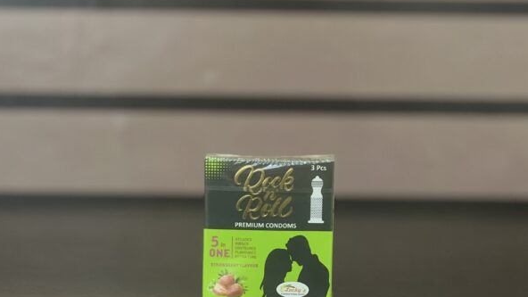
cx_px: 263
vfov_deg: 14.2
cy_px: 144
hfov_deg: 25.0
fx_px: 1190
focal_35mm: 85
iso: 400
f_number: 2.8
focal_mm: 9
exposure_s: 1/20
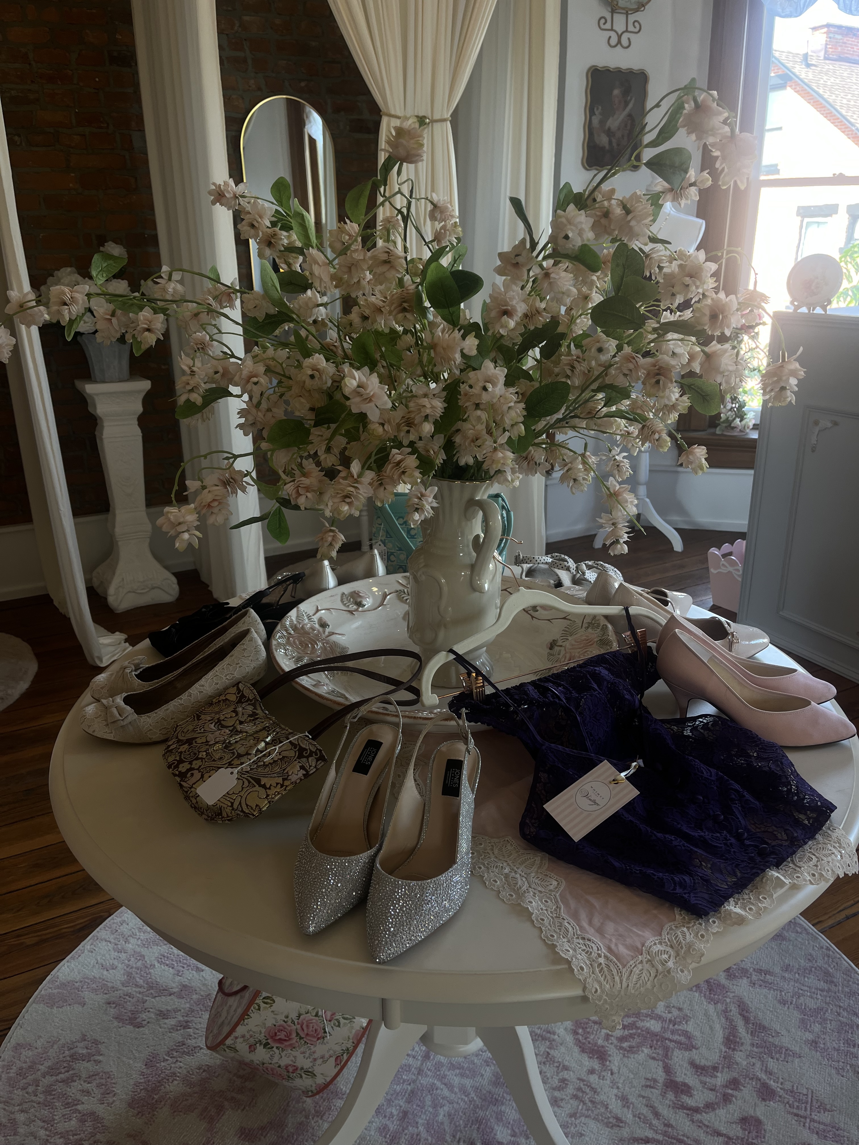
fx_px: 860
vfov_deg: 67.3
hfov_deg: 53.1
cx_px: 430
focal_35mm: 26
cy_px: 572
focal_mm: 5.1
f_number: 1.6
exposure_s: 1/120
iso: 32
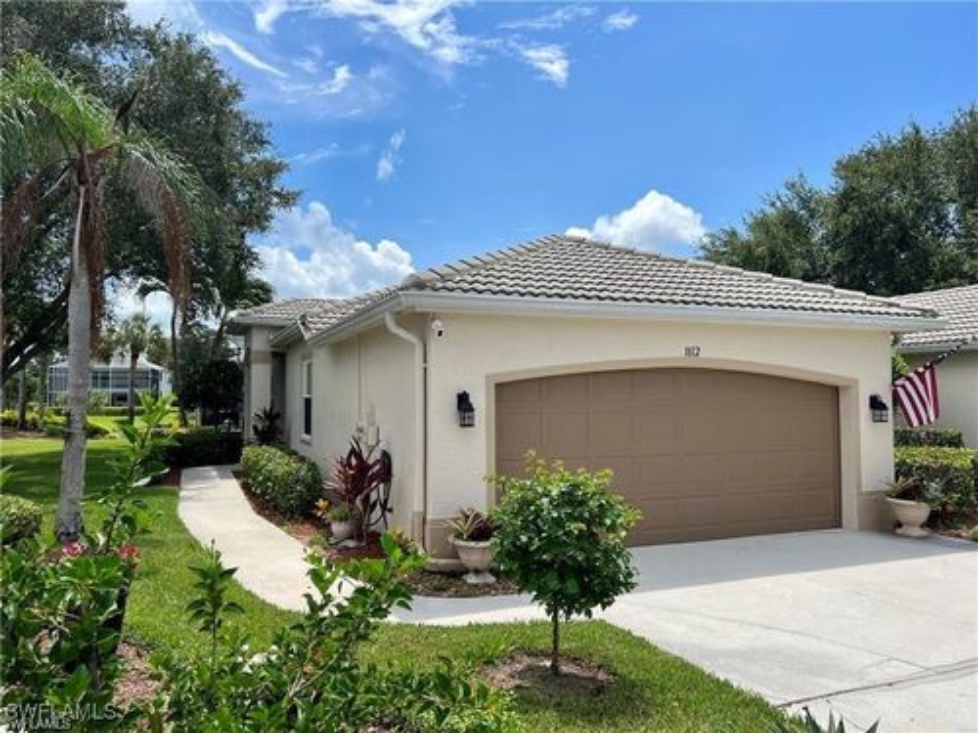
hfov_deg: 67.3
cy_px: 366
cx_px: 489
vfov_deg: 53.1
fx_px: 735
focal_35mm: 26
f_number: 1.5
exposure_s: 1/4831
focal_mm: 5.7
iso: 50
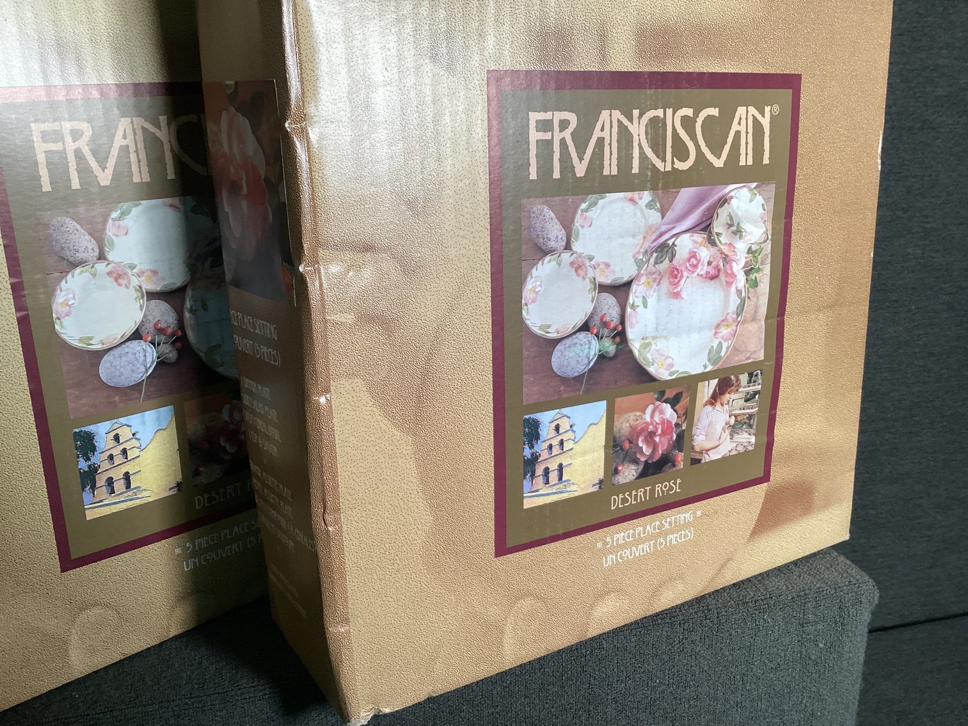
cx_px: 484
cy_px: 363
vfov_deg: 45.4
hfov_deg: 58.3
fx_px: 867
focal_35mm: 31
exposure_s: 1/60
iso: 80
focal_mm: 3.3
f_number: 2.4
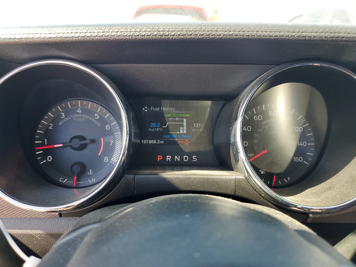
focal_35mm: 26
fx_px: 267
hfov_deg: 67.3
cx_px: 178
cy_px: 134
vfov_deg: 53.1
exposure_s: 1/172
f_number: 1.5
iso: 50
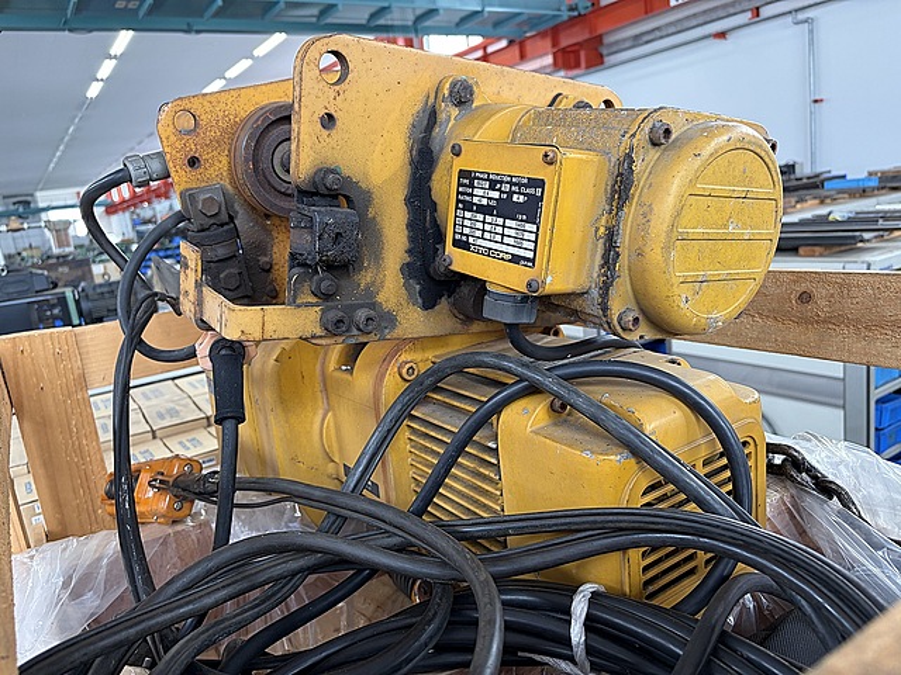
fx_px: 677
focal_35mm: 26
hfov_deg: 67.3
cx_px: 450
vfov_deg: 53.1
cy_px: 338
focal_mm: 5.96
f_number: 1.6
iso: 125
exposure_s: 1/121
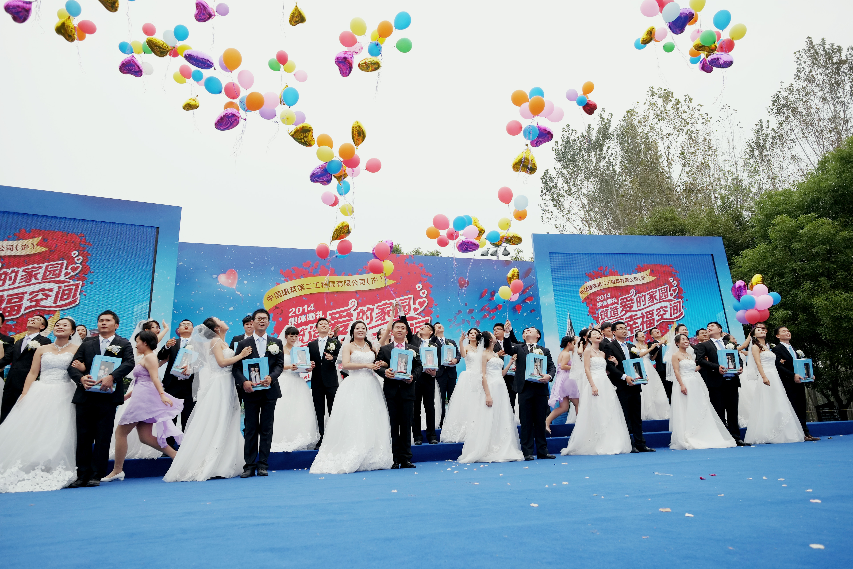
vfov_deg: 59.5
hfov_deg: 81.2
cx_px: 426
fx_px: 498
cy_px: 284
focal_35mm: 21
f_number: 4
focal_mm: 14
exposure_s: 1/420
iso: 400
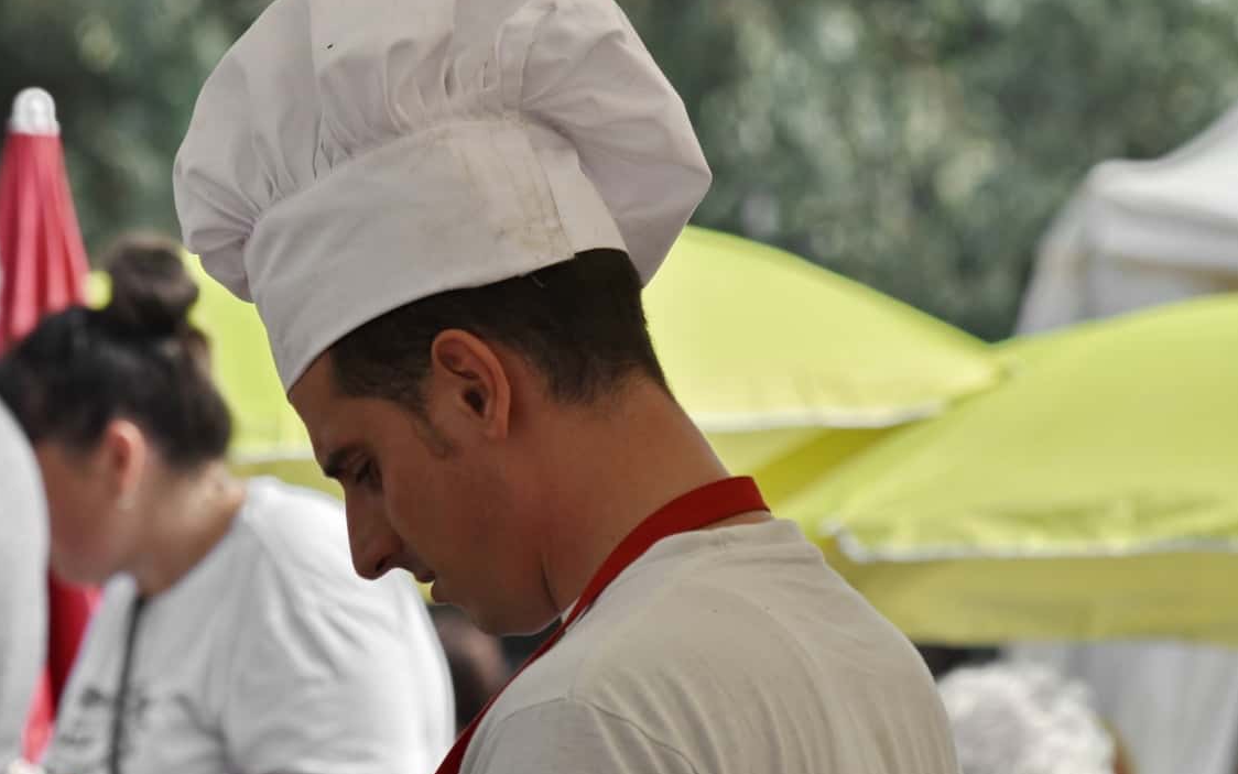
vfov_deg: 3.7
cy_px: 377
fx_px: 12115
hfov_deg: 5.8
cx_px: 585
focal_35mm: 359
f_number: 10
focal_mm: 220
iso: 125
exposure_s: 1/400
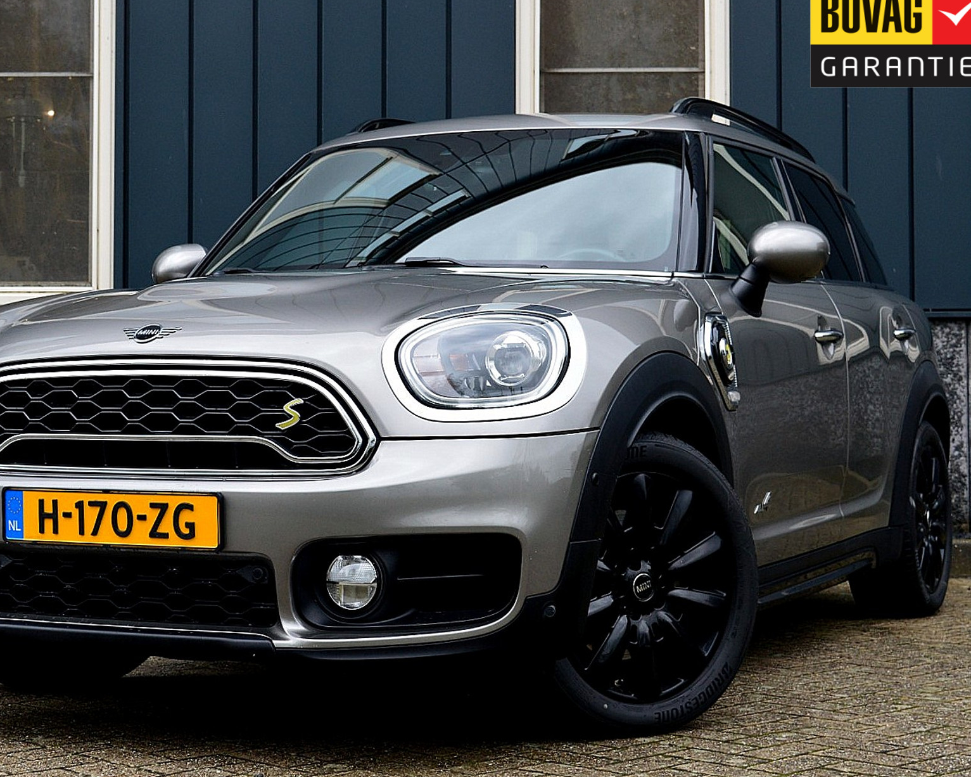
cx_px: 408
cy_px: 388
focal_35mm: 67
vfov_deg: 22.8
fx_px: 1925
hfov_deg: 28.3
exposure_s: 1/60
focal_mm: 38
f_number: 8
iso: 640
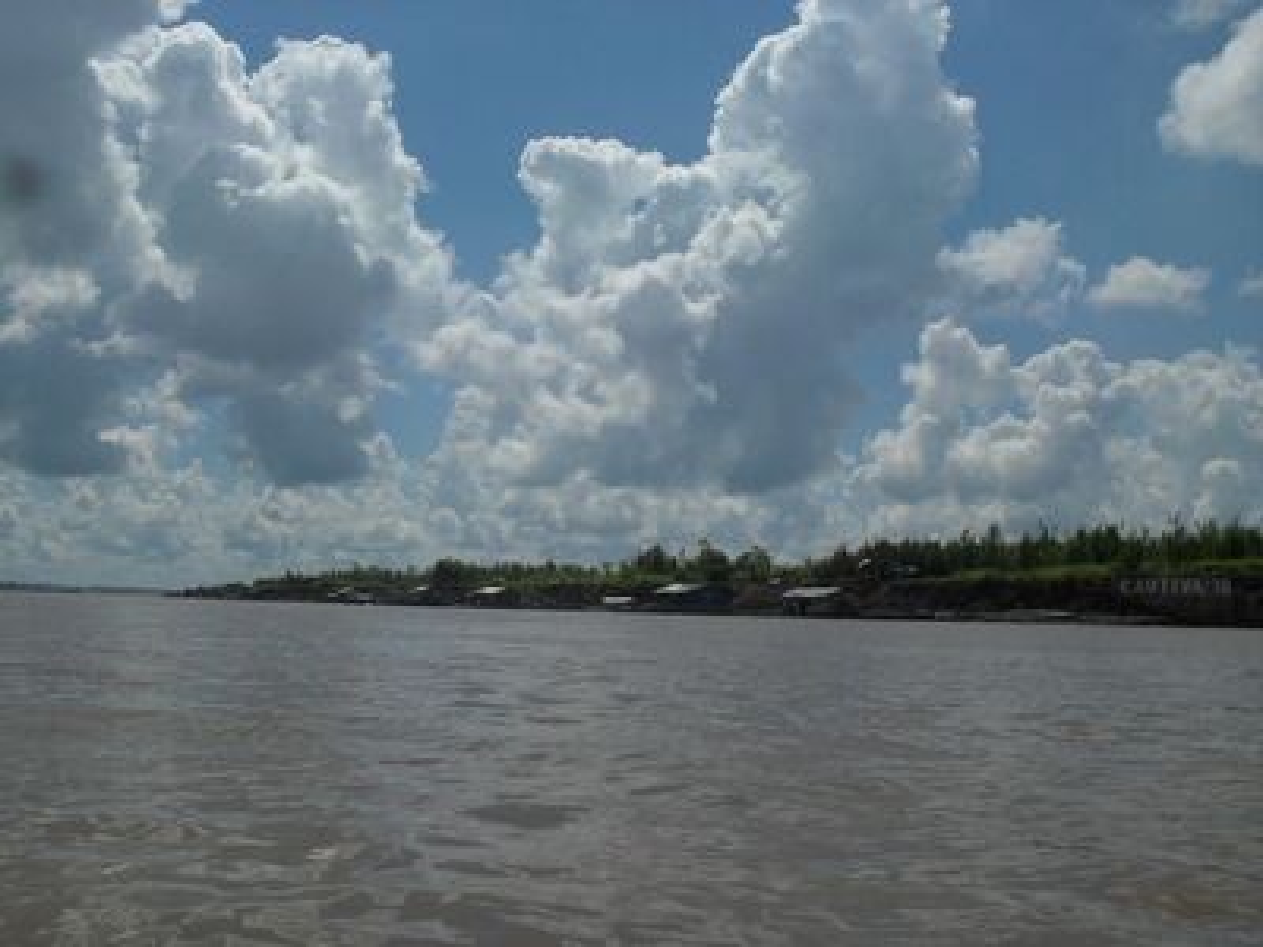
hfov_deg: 49.0
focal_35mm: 38
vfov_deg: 37.7
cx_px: 632
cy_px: 474
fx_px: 1386
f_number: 8.3
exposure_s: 1/1000
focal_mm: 6.3
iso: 80
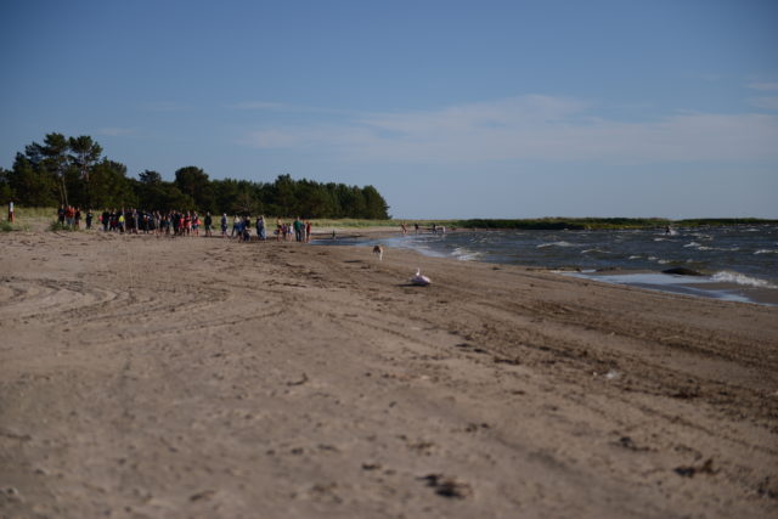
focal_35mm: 70
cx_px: 389
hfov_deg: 28.8
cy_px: 260
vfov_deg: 19.5
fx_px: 1513
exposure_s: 1/2500
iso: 200
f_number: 2.8
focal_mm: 70
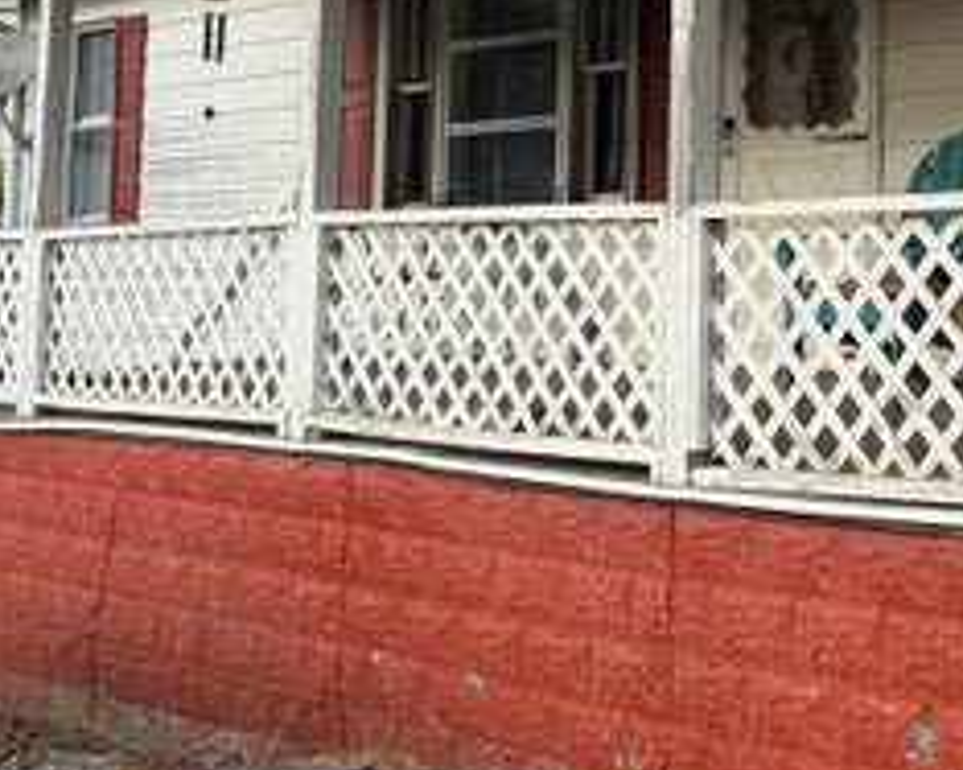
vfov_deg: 23.1
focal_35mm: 64
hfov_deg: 27.3
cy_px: 41
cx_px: 1037
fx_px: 1823
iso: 80
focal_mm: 6.76
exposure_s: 1/1385
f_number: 1.78
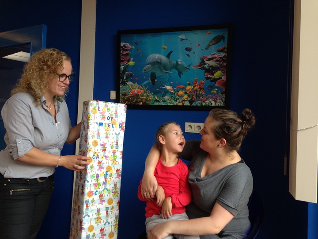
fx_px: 303
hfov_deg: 55.4
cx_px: 159
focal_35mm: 33
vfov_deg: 42.9
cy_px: 120
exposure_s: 1/60
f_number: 2.4
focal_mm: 4.12
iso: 64
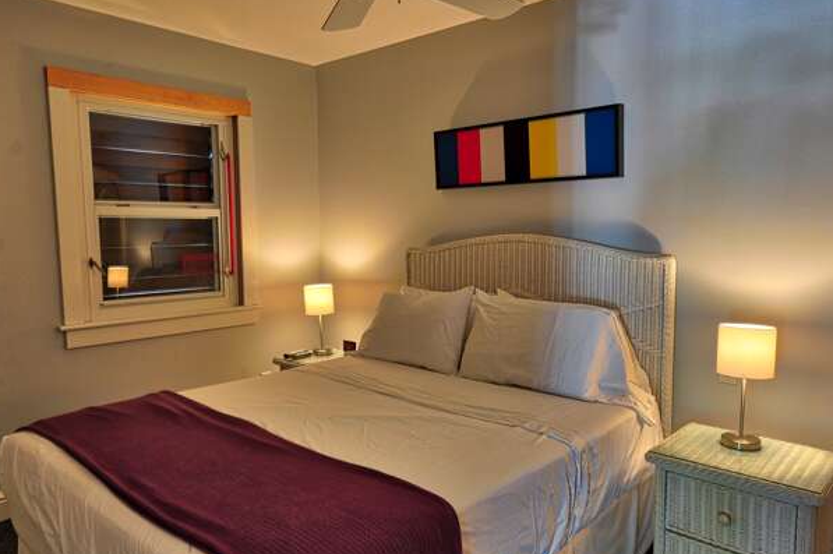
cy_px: 282
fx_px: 624
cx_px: 409
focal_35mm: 27
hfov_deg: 67.4
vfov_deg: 47.9
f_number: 10
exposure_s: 1/2.5
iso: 400
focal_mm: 14
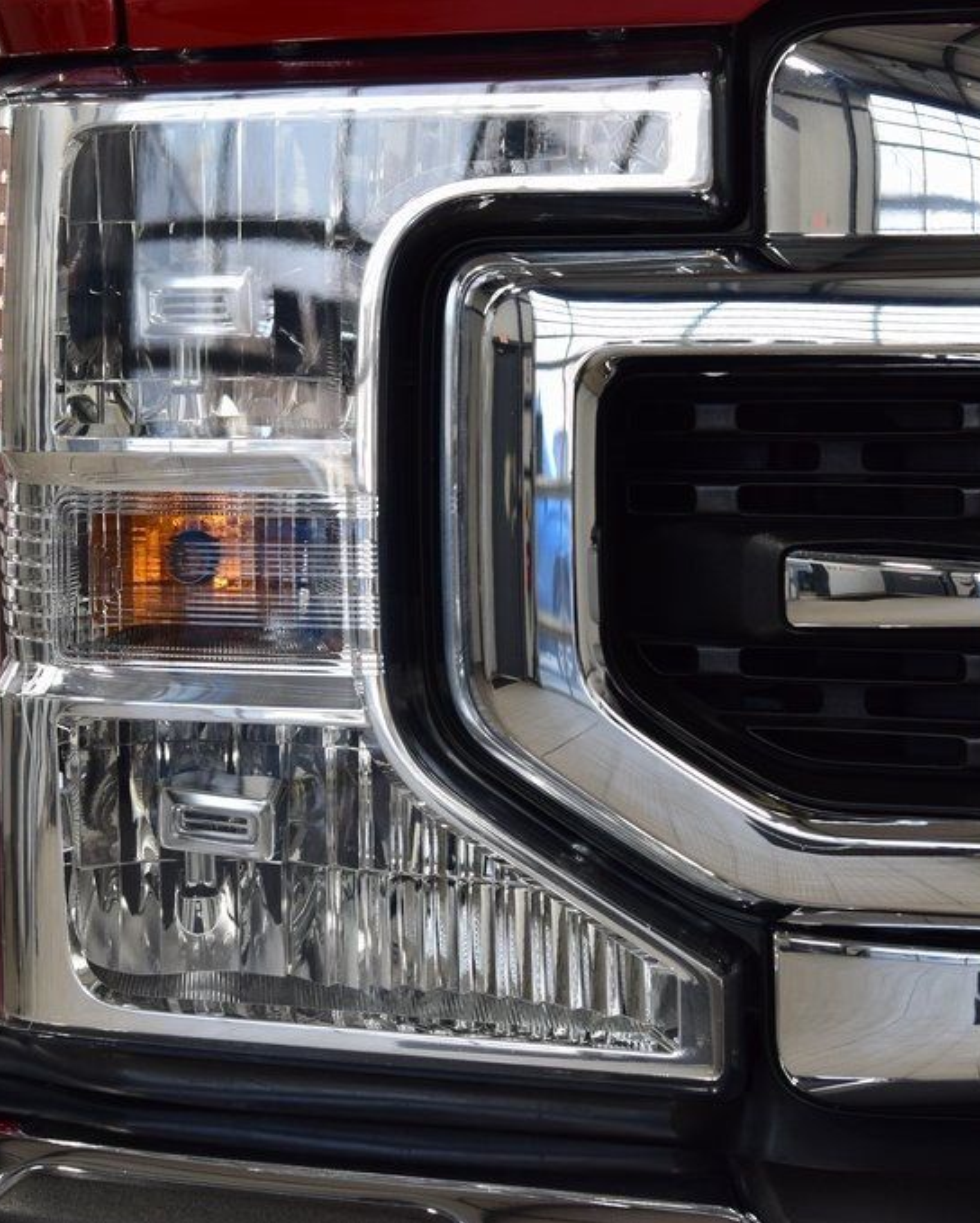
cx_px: 250
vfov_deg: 16.5
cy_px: 612
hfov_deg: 13.2
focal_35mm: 117
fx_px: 4227
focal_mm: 55
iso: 400
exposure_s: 1/25
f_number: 7.1
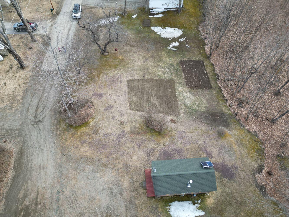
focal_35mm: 24
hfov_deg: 71.6
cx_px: 144
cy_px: 108
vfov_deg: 56.8
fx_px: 200
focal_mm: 6.72
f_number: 1.7
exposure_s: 1/640
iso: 100
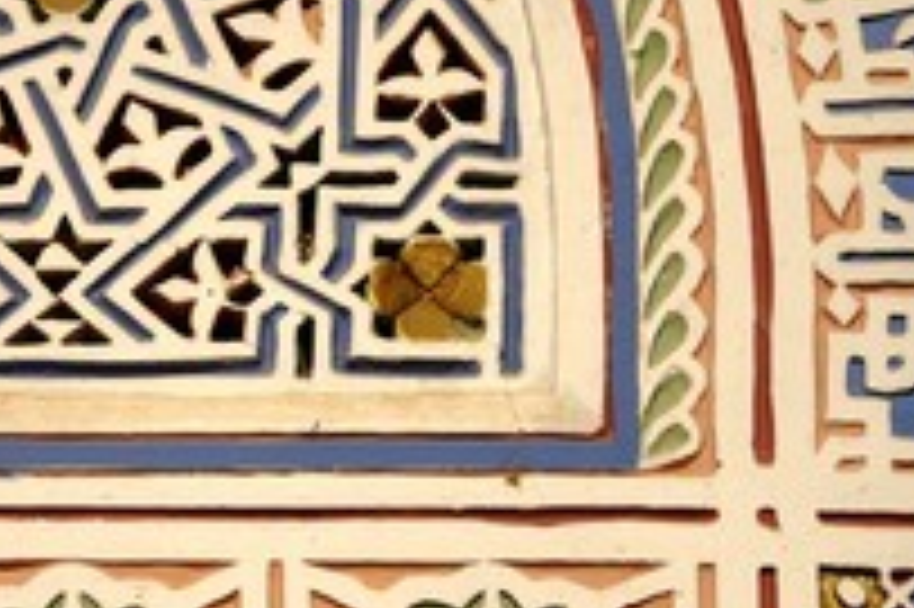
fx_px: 7382
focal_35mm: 291
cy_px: 351
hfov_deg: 7.1
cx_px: 200
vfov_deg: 4.7
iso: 200
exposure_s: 1/250
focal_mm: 140
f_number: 11
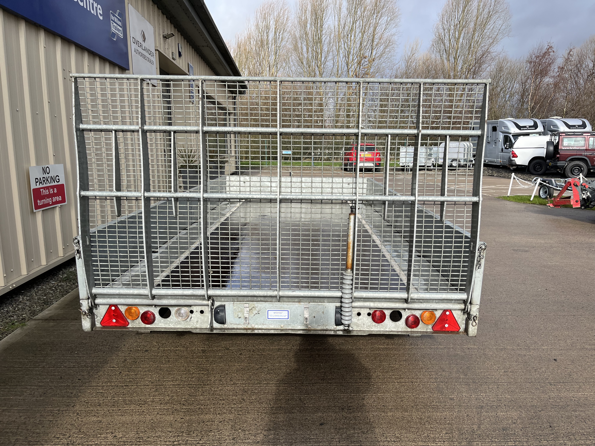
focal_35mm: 26
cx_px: 298
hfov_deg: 67.3
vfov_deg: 53.1
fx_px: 447
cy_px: 223
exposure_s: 1/1339
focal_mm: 5.1
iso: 50
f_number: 1.6
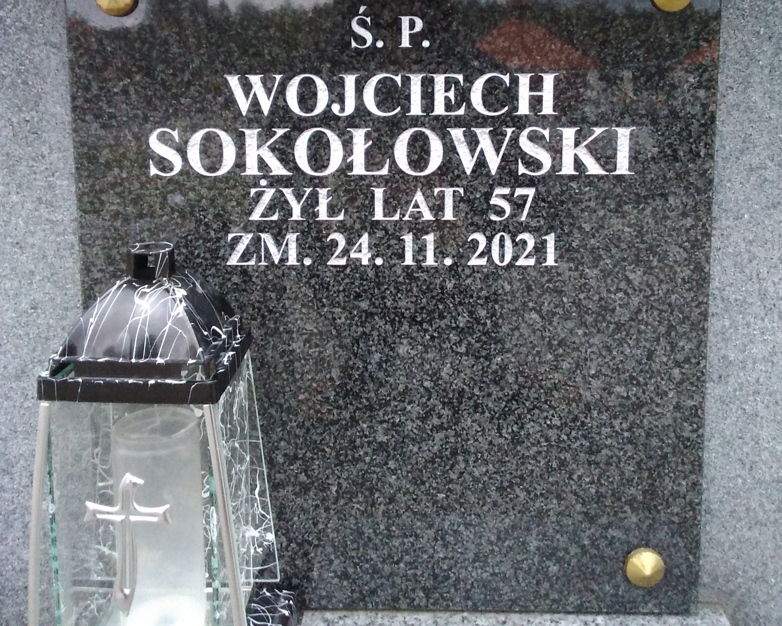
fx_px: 880
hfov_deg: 47.9
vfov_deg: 38.6
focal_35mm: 38
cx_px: 393
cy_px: 199
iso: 571
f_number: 2.4
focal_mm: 2.39
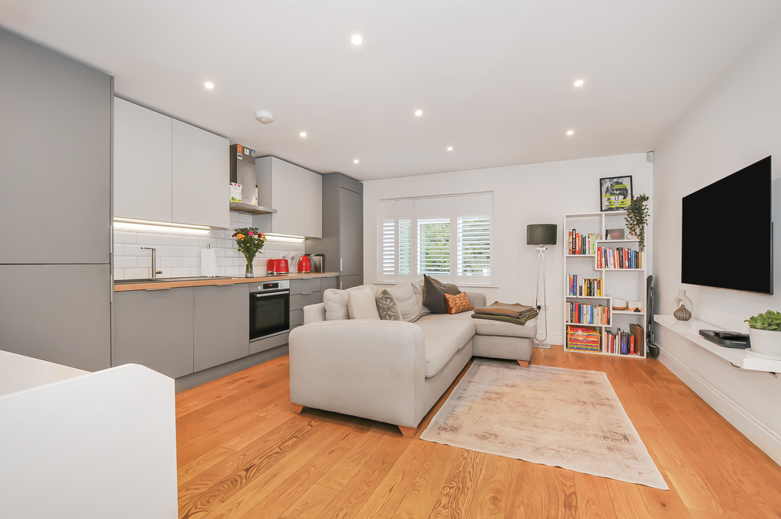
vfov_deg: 77.2
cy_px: 260
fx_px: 325
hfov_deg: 100.5
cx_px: 390
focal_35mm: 15
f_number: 11
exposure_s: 1/8
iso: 250
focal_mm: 10
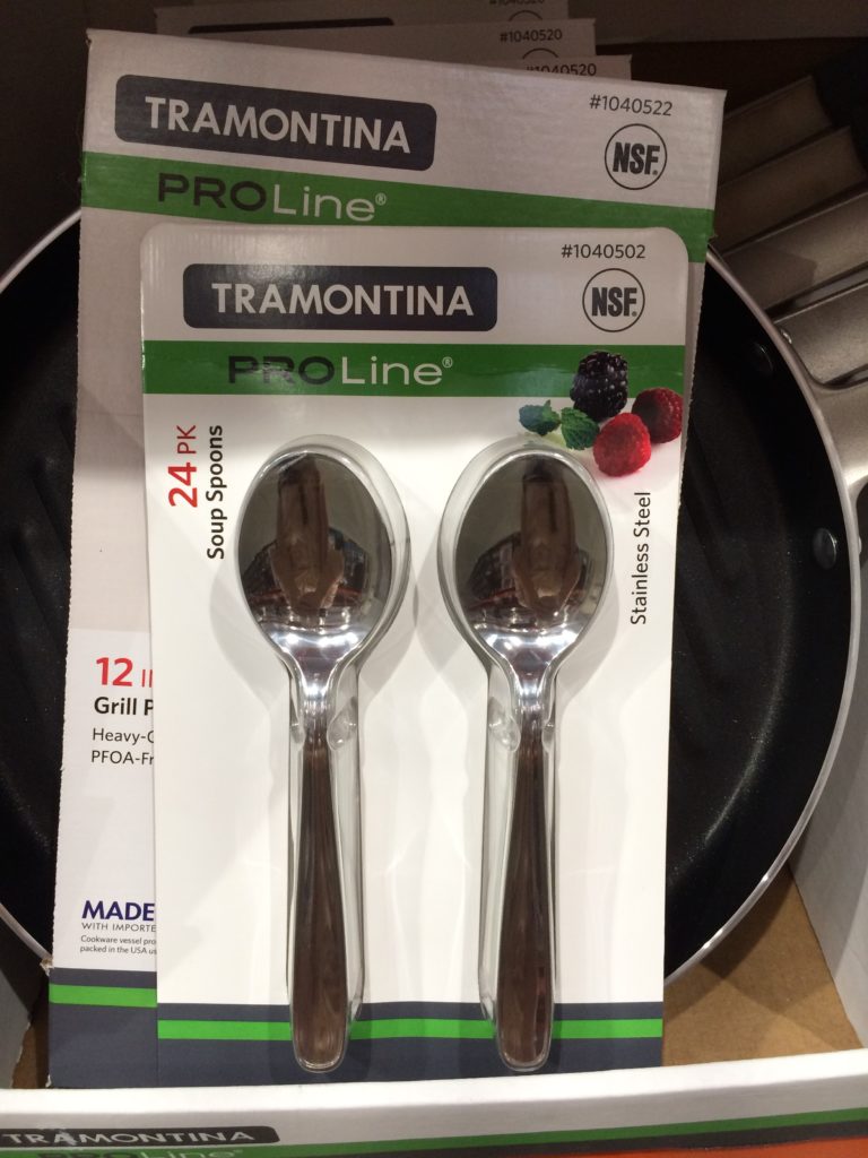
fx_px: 970
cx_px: 434
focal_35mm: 29
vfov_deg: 61.7
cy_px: 579
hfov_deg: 48.2
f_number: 2.2
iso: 50
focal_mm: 4.15
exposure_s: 1/33
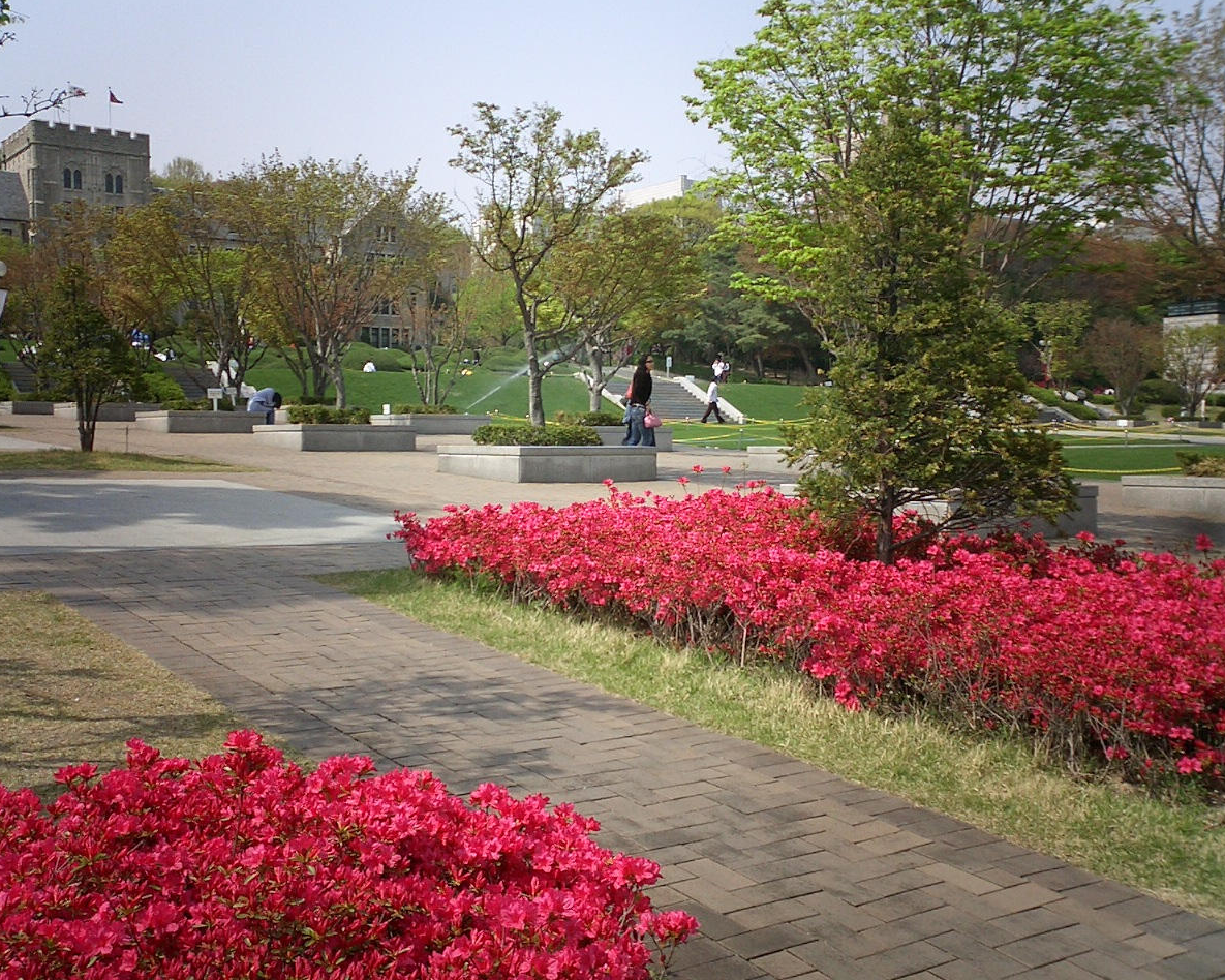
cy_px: 492
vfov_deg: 38.2
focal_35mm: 39
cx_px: 609
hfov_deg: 46.8
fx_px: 1414
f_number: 3.5
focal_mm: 5.6
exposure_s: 1/800
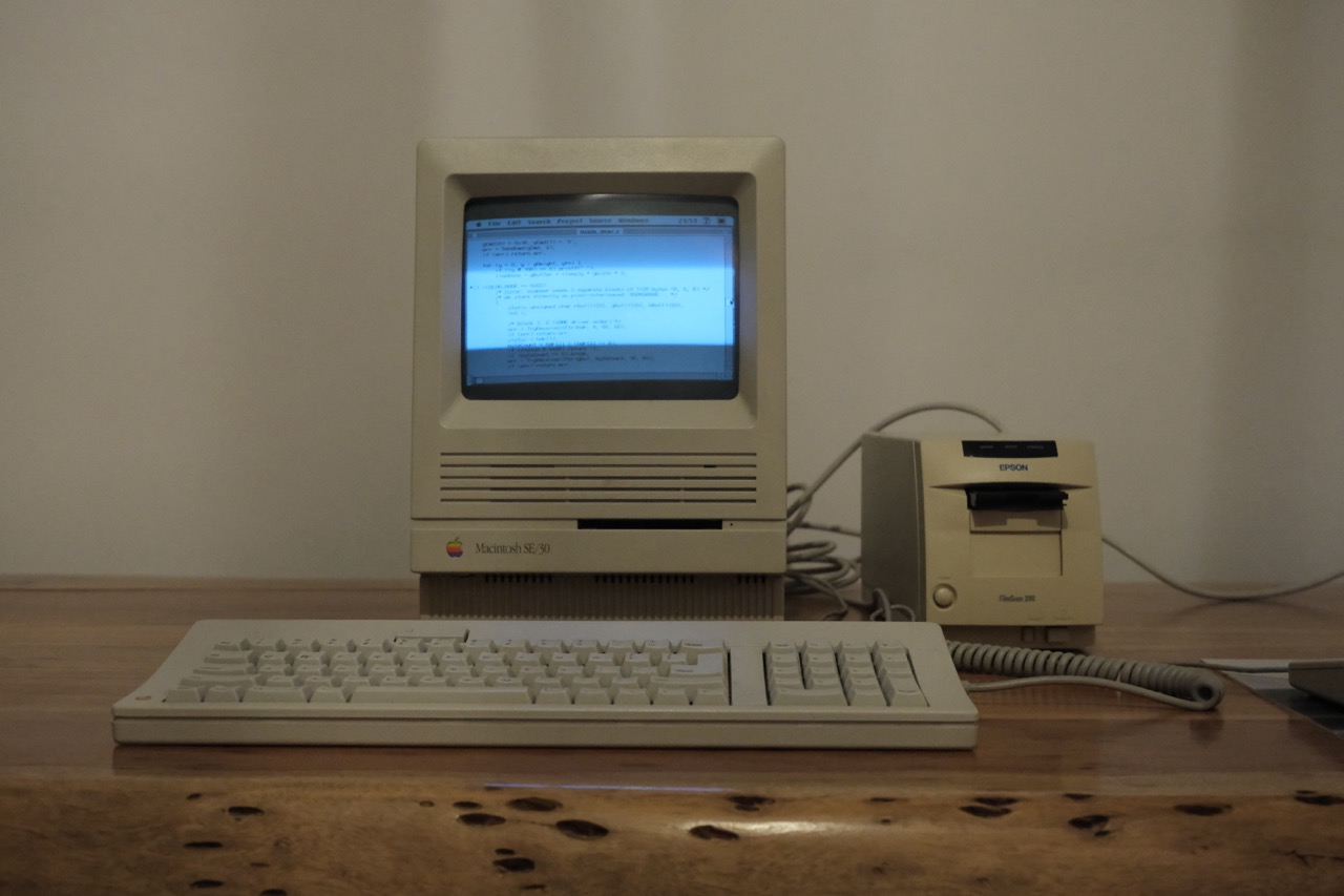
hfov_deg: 47.4
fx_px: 1530
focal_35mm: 41
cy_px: 448
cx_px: 672
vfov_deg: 32.6
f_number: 4.5
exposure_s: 1/140
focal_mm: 27
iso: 8000
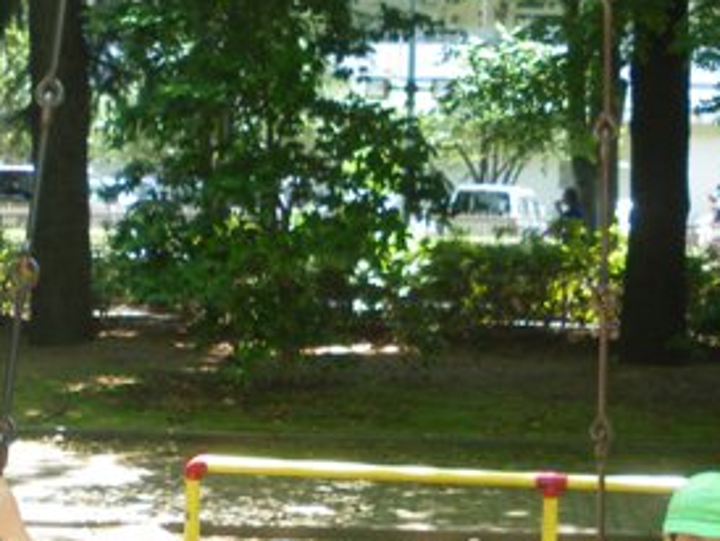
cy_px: 496
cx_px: 334
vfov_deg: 17.3
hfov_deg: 23.3
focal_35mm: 84
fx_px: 1749
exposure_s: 1/50
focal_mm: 6.3
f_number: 3.5
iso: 100
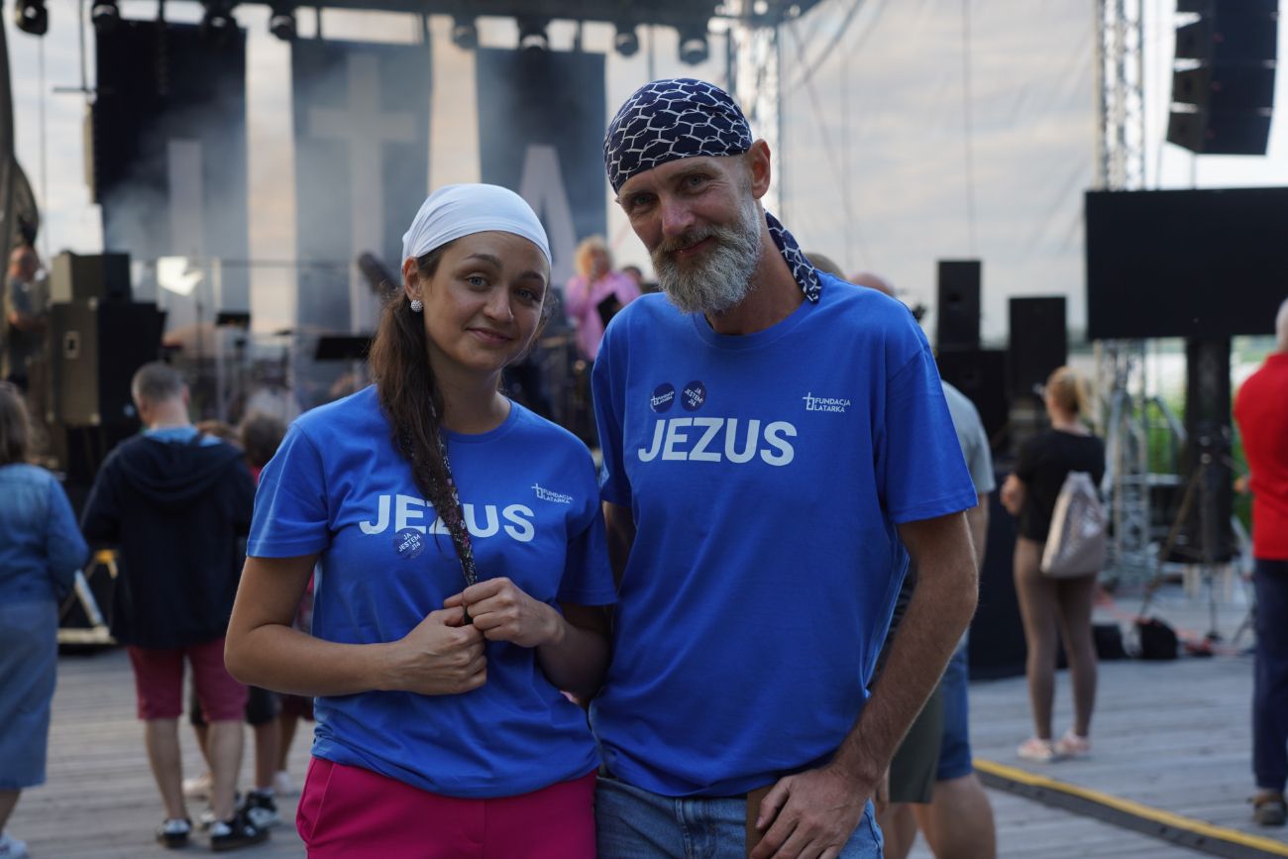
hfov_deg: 37.5
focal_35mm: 53
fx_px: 1896
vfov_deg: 25.5
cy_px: 430
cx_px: 644
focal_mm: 53
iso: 160
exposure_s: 1/100
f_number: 4.5
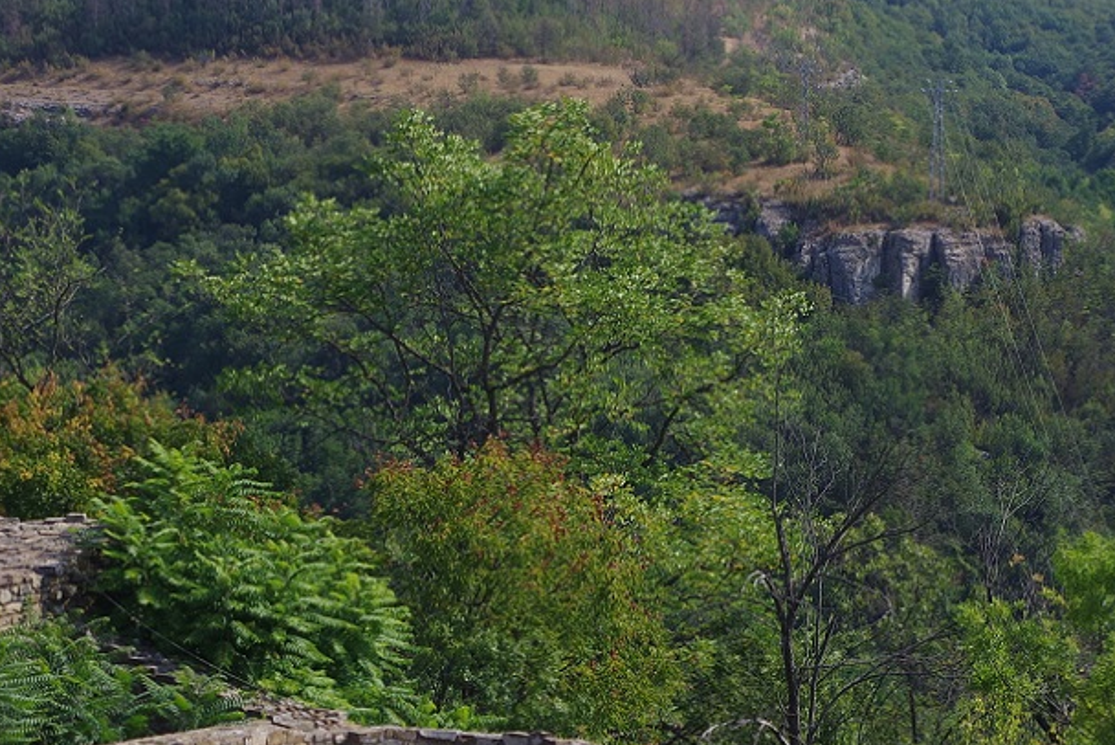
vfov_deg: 11.1
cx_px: 243
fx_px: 3811
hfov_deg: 16.5
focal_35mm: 123
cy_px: 484
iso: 100
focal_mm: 40
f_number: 8
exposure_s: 1/200
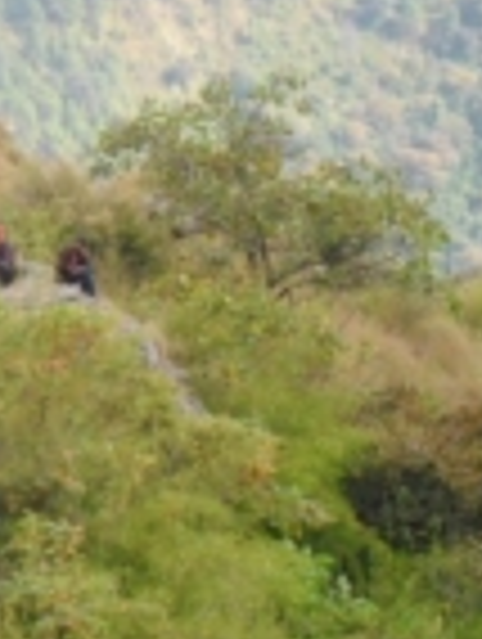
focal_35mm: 304
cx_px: -68
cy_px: 387
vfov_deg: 6.5
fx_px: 5627
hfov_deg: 4.9
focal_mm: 19.2
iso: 100
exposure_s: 1/79
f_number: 6.5
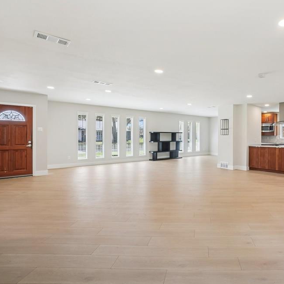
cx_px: 206
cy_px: 138
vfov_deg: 74.8
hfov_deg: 70.8
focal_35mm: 20
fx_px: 186
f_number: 8
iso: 400
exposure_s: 1/60
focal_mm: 10
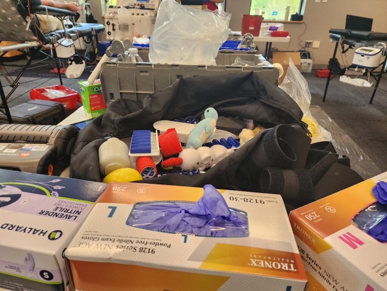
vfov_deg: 58.9
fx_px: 257
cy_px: 146
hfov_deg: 73.9
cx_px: 194
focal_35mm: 23
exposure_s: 1/120
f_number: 1.8
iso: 200
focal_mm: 6.4
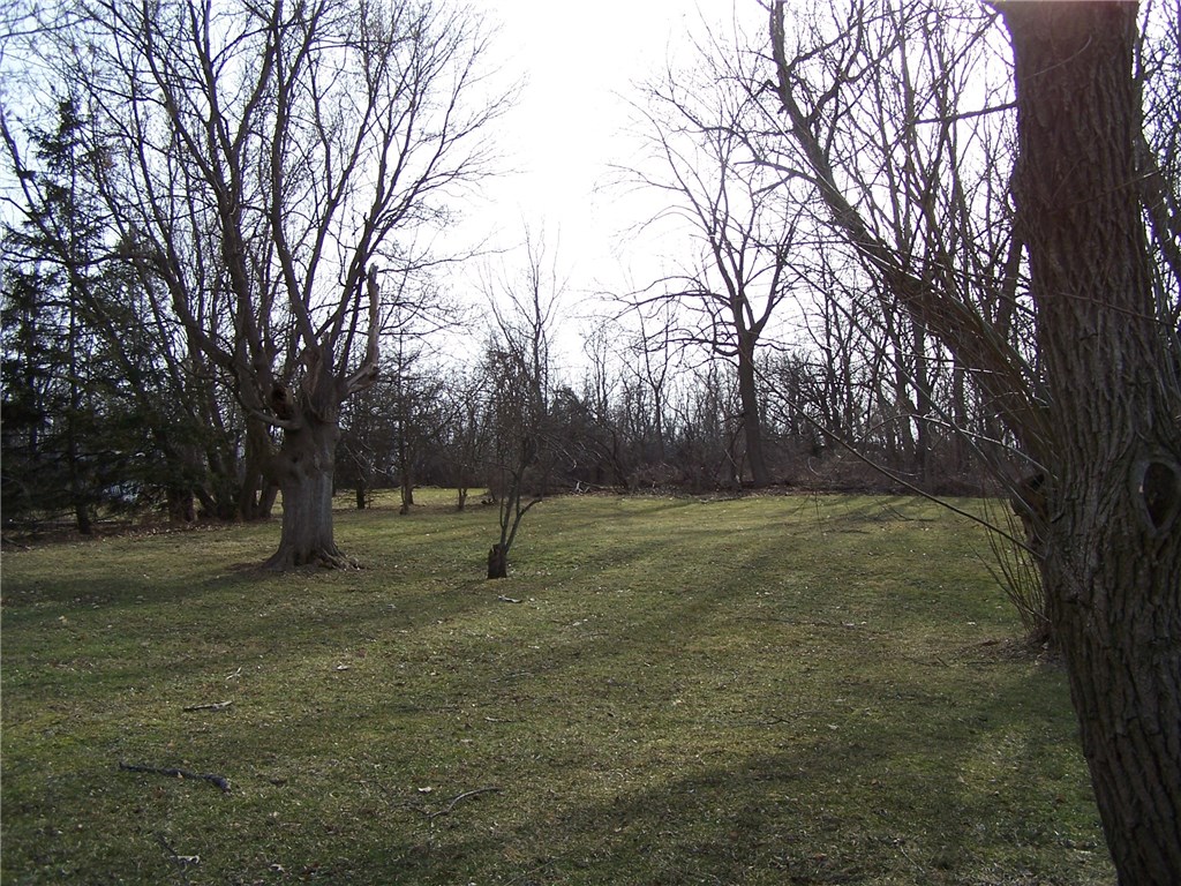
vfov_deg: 37.7
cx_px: 590
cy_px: 443
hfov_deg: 49.0
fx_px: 1296
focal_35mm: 38
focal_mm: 6.3
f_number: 2.8
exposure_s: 1/750
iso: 80
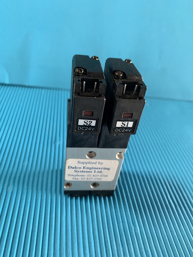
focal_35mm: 26
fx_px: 193
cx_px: 96
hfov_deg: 53.1
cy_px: 128
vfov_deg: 67.3
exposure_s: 1/60
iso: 320
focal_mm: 4.25
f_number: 1.8
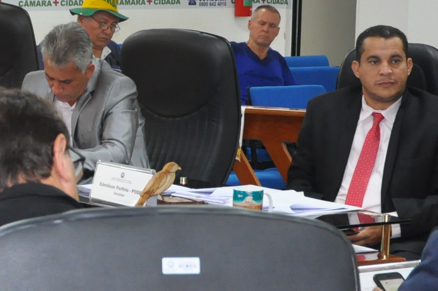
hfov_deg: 13.9
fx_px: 1749
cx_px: -74
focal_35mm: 144
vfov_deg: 9.5
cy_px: 178
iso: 800
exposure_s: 1/60
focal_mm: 25
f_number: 4
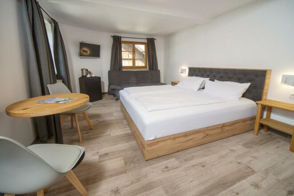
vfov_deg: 77.3
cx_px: 147
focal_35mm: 15
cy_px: 98
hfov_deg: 100.4
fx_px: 122
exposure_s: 1/15
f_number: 11
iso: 200
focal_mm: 15
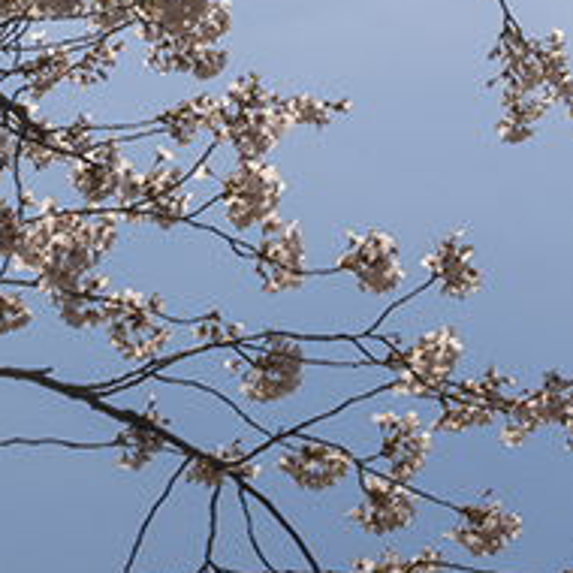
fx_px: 5431
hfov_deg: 5.8
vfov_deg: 6.0
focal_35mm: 290
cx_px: -926
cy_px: 630
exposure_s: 1/160
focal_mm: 49
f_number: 22
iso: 800
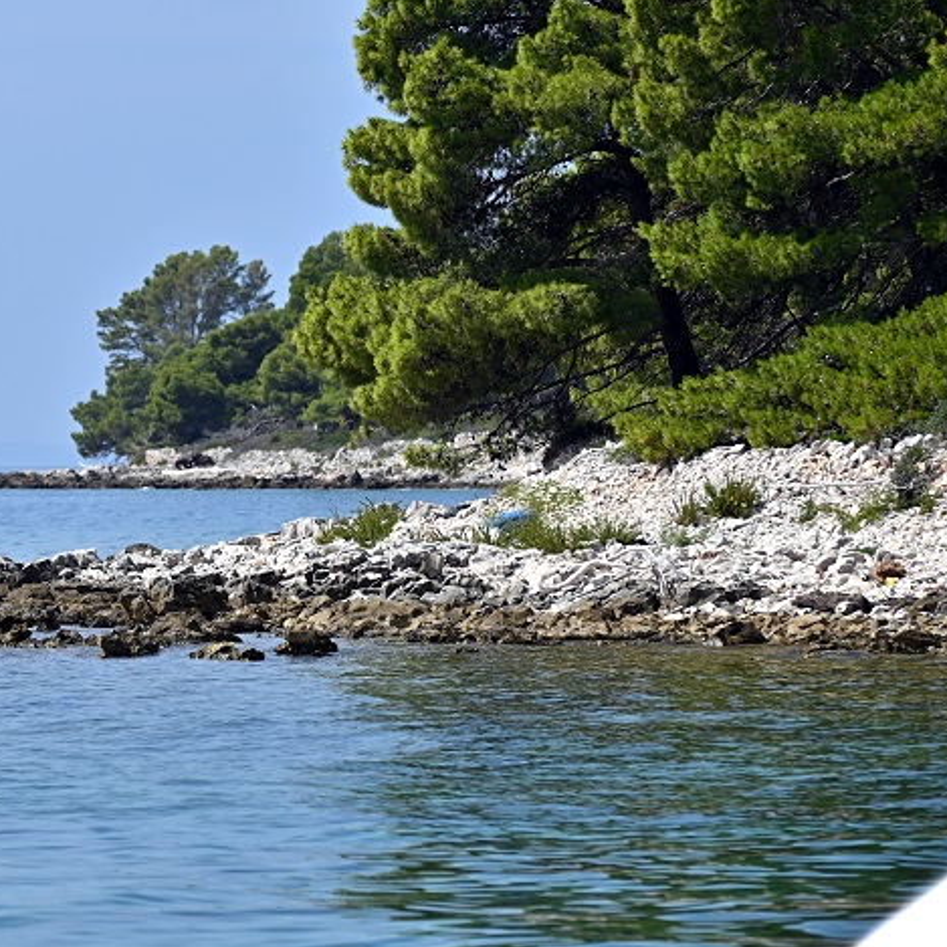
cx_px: 91
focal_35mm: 263
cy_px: 302
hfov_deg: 6.6
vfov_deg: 6.7
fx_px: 8140
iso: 100
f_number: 6.3
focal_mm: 145
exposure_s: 1/1000
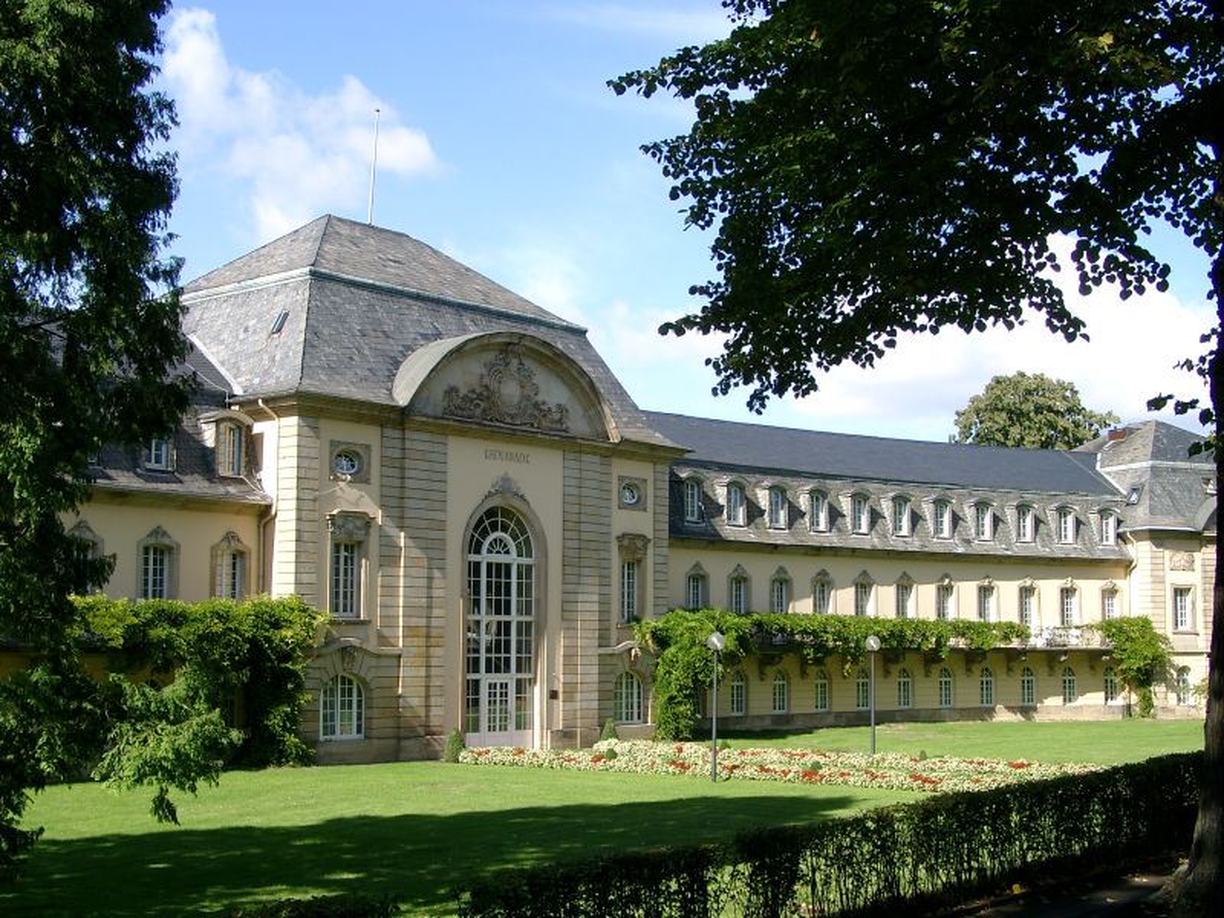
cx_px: 612
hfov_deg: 40.4
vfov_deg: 30.9
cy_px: 459
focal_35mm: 47
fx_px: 1662
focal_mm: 9.82
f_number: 4
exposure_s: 1/397
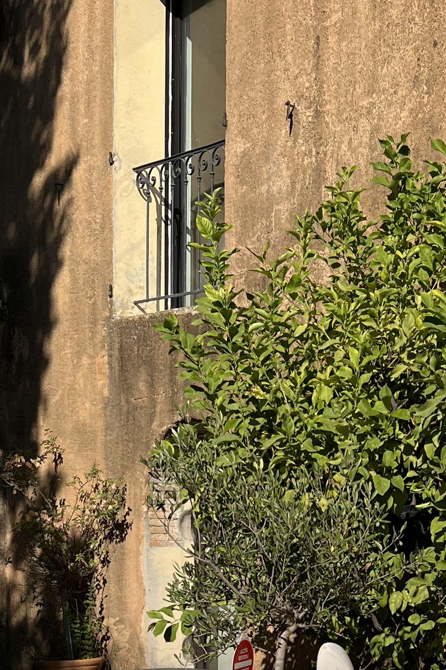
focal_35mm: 73
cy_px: 621
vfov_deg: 26.6
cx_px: 385
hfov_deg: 18.4
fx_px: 1356
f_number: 1.5
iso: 50
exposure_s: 1/6993
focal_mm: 5.7
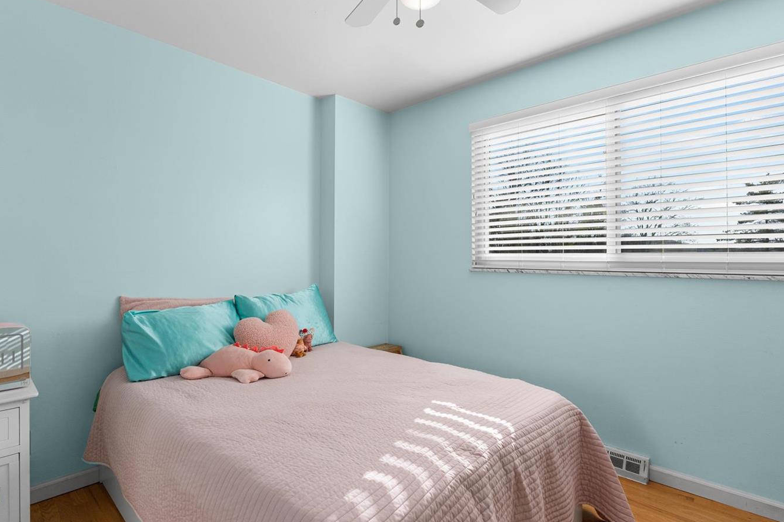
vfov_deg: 67.4
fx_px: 392
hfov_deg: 90.0
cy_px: 262
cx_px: 394
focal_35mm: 18
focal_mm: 10
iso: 400
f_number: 5.6
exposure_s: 1/125
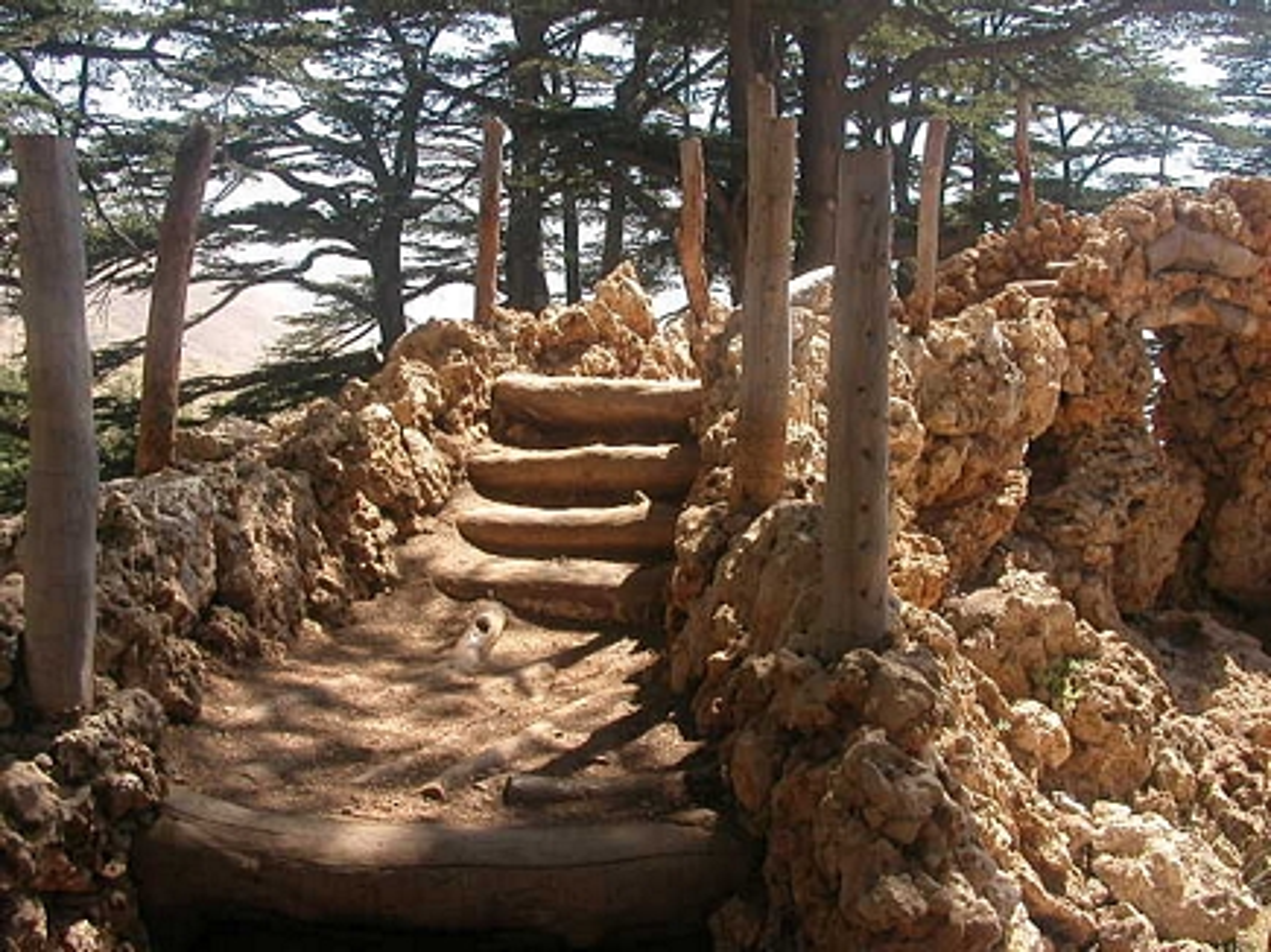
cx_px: 636
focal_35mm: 37
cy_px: 476
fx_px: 1358
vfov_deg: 38.6
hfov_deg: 50.2
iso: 100
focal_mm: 5.6
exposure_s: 1/188
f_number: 4.5
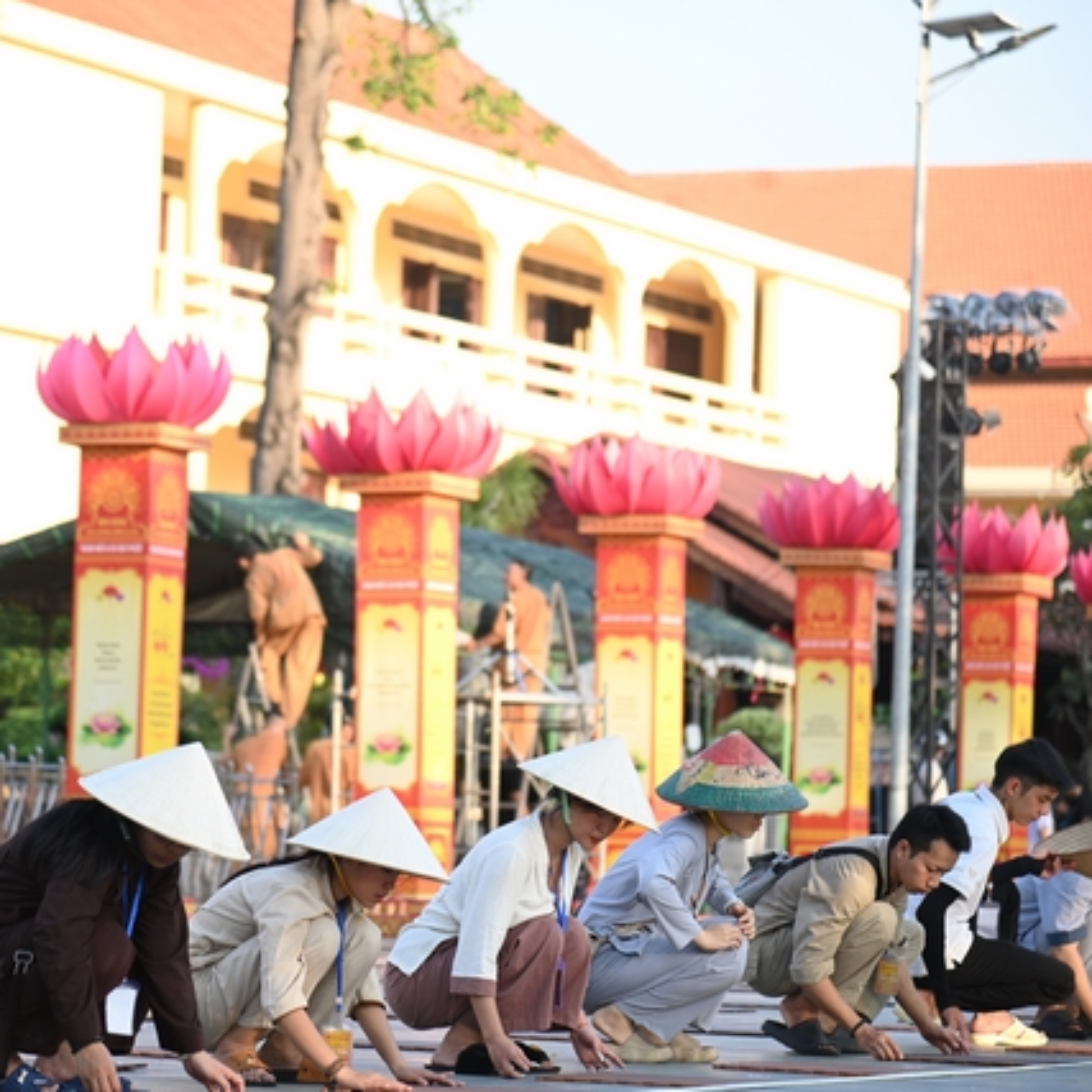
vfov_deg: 11.3
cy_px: 550
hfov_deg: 11.3
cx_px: 386
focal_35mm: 155
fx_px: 5532
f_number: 4
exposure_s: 1/640
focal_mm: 120
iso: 500
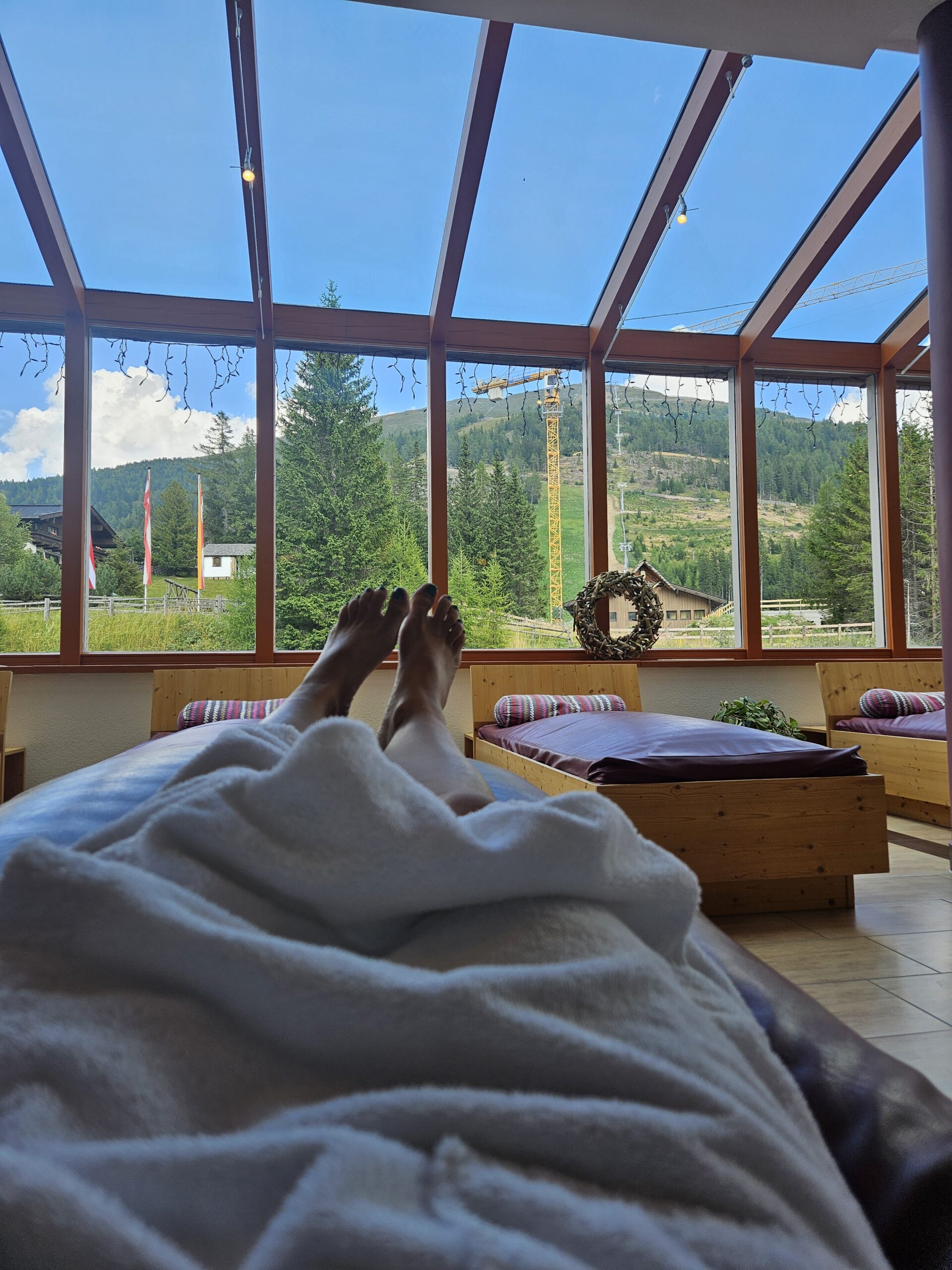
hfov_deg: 58.9
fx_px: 843
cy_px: 635
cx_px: 476
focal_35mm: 23
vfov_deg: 73.9
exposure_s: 1/266
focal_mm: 5.4
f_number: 1.8
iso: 25
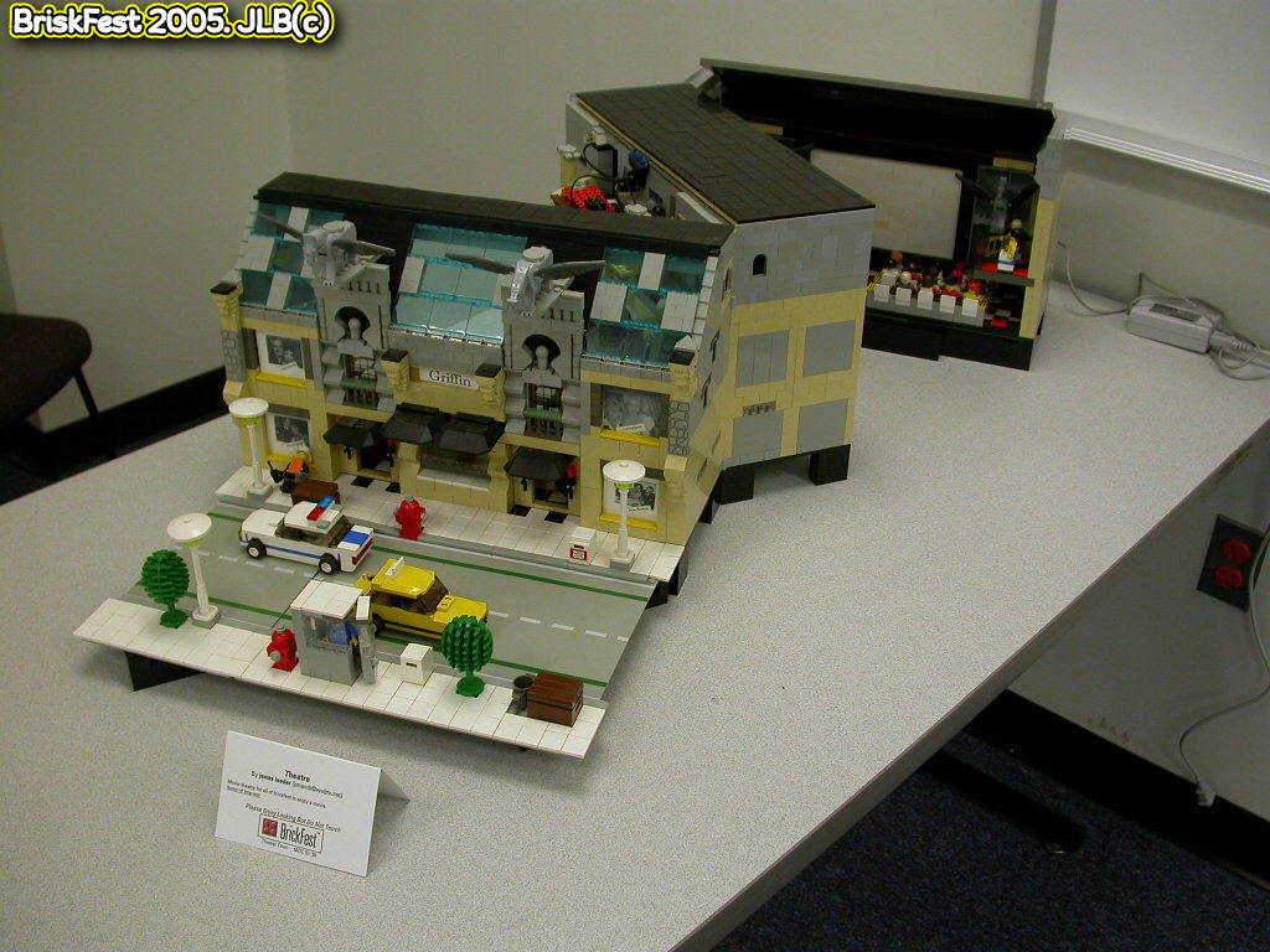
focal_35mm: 38
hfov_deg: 49.0
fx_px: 1394
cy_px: 476
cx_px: 635
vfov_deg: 37.7
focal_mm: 7.85
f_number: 2.6
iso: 100
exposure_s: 1/30.8
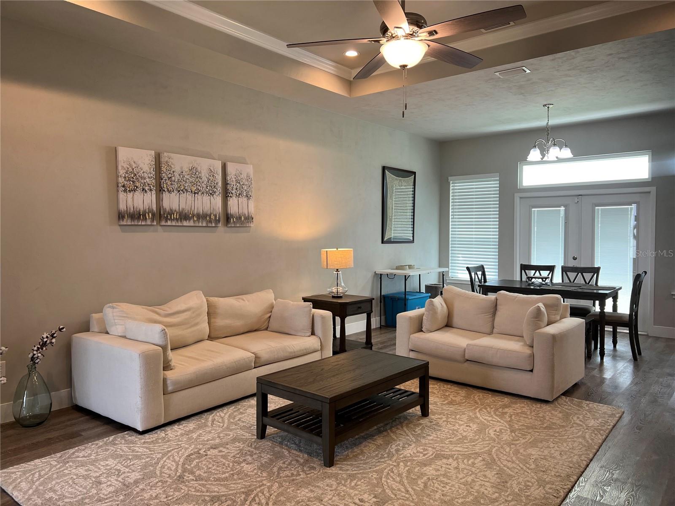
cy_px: 253
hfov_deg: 67.3
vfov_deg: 53.1
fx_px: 507
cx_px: 338
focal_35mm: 26
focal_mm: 5.7
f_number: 1.5
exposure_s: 1/120
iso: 100
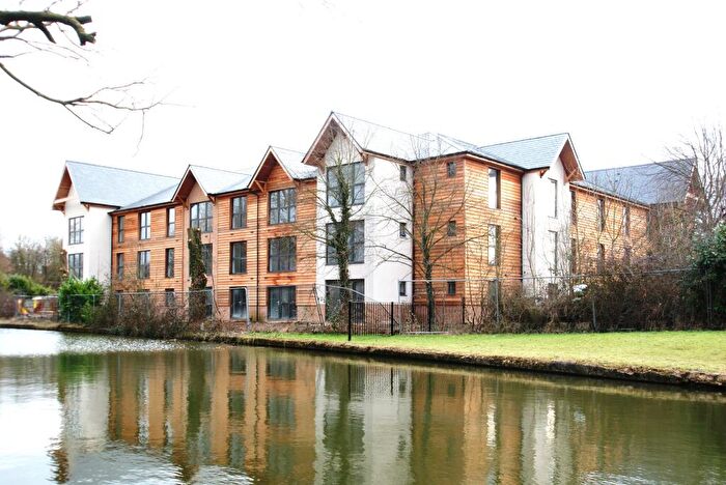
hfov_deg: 53.1
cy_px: 242
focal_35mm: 36
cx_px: 363
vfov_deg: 36.9
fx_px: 727
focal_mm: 24
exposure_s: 1/50
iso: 100
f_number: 6.3
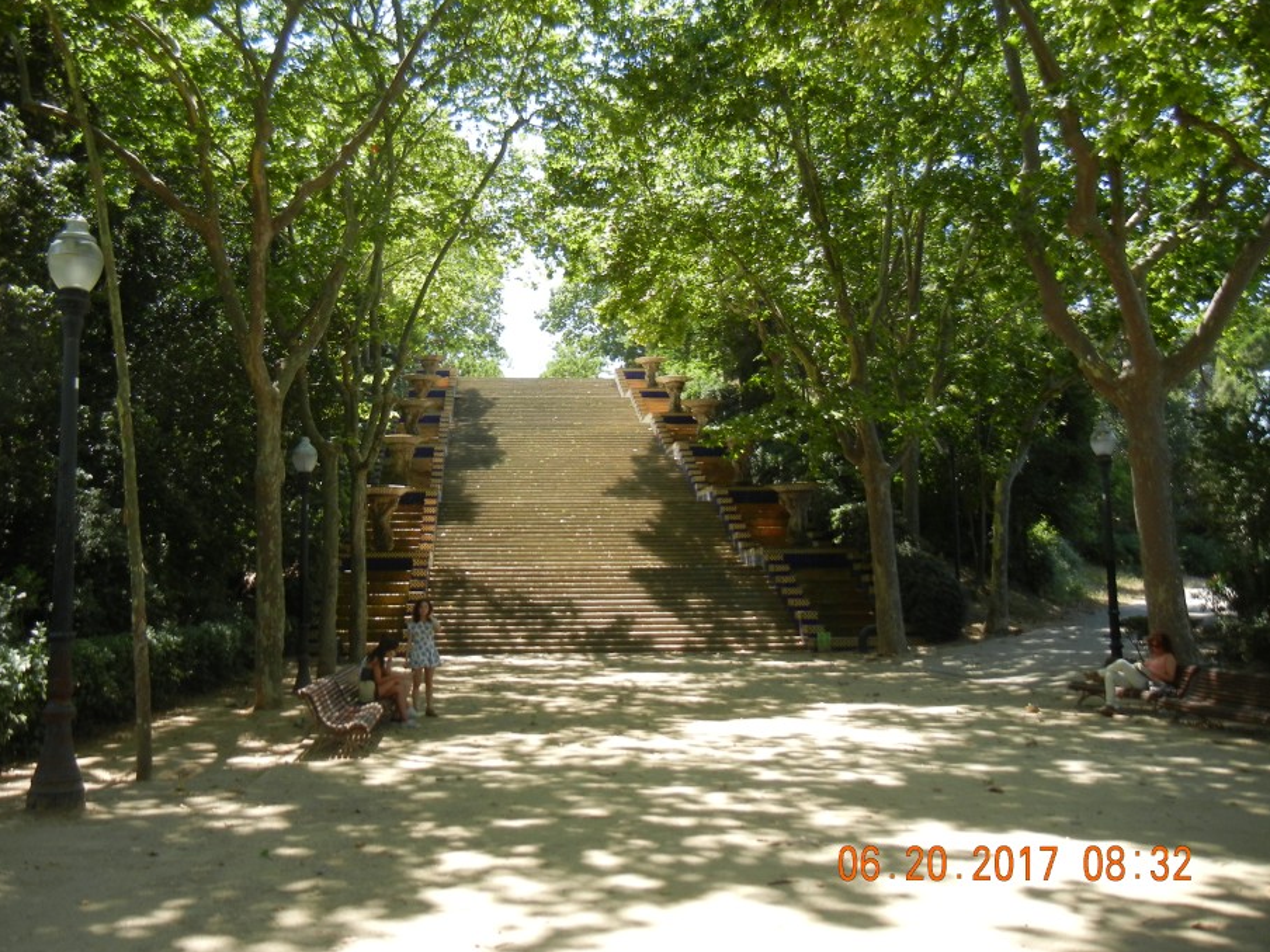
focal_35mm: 34
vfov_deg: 41.8
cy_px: 437
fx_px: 1247
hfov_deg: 53.8
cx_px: 561
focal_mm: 5.4
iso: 160
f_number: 3.5
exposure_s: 1/380
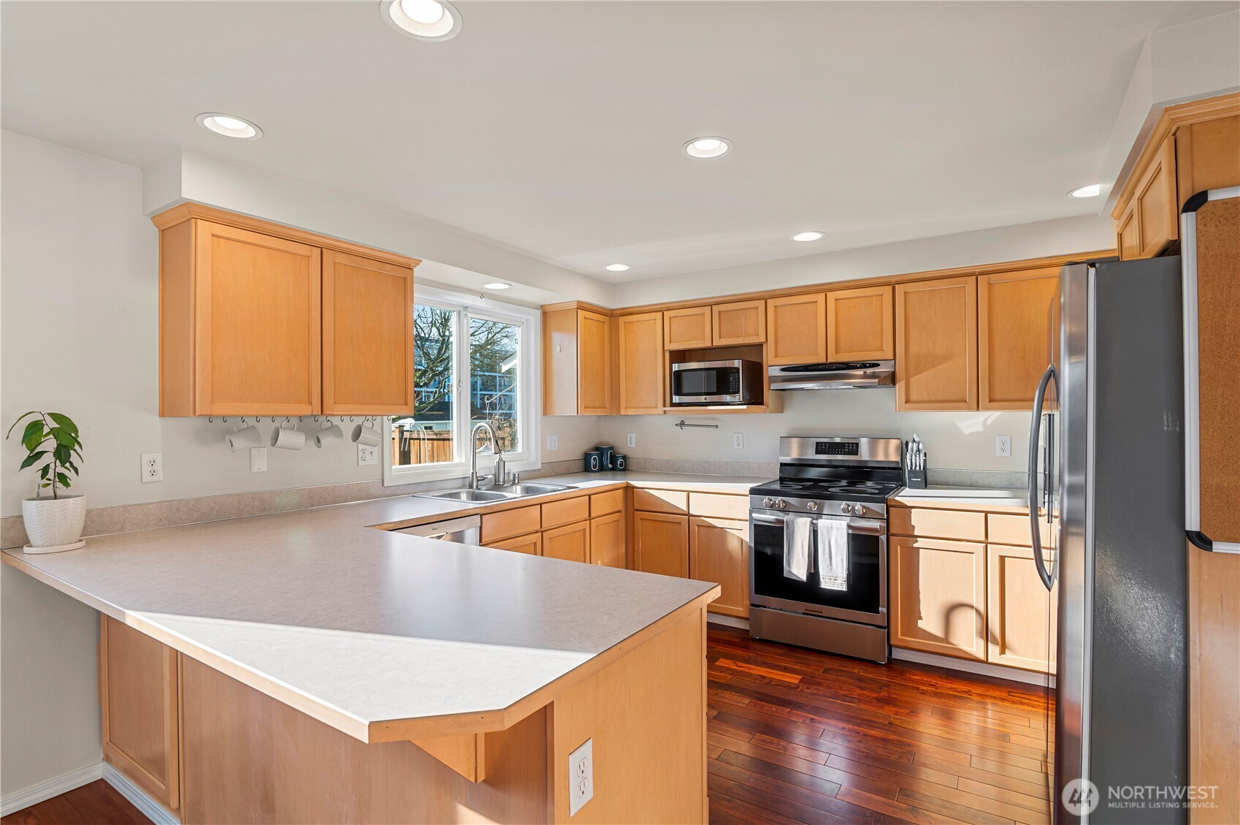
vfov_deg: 67.3
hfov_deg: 90.1
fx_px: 619
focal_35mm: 18
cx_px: 620
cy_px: 412
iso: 200
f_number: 8
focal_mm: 18
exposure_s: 1/13
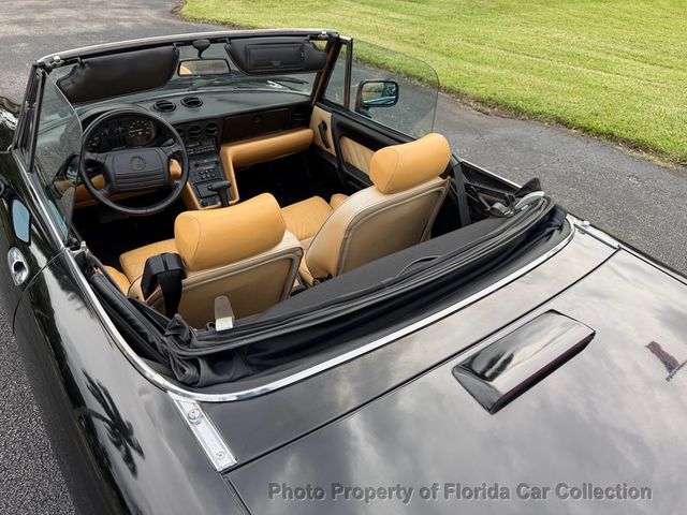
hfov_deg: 71.6
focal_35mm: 24
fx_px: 476
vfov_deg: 56.8
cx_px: 344
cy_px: 258
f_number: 1.78
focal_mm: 6.76
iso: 80
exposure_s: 1/868
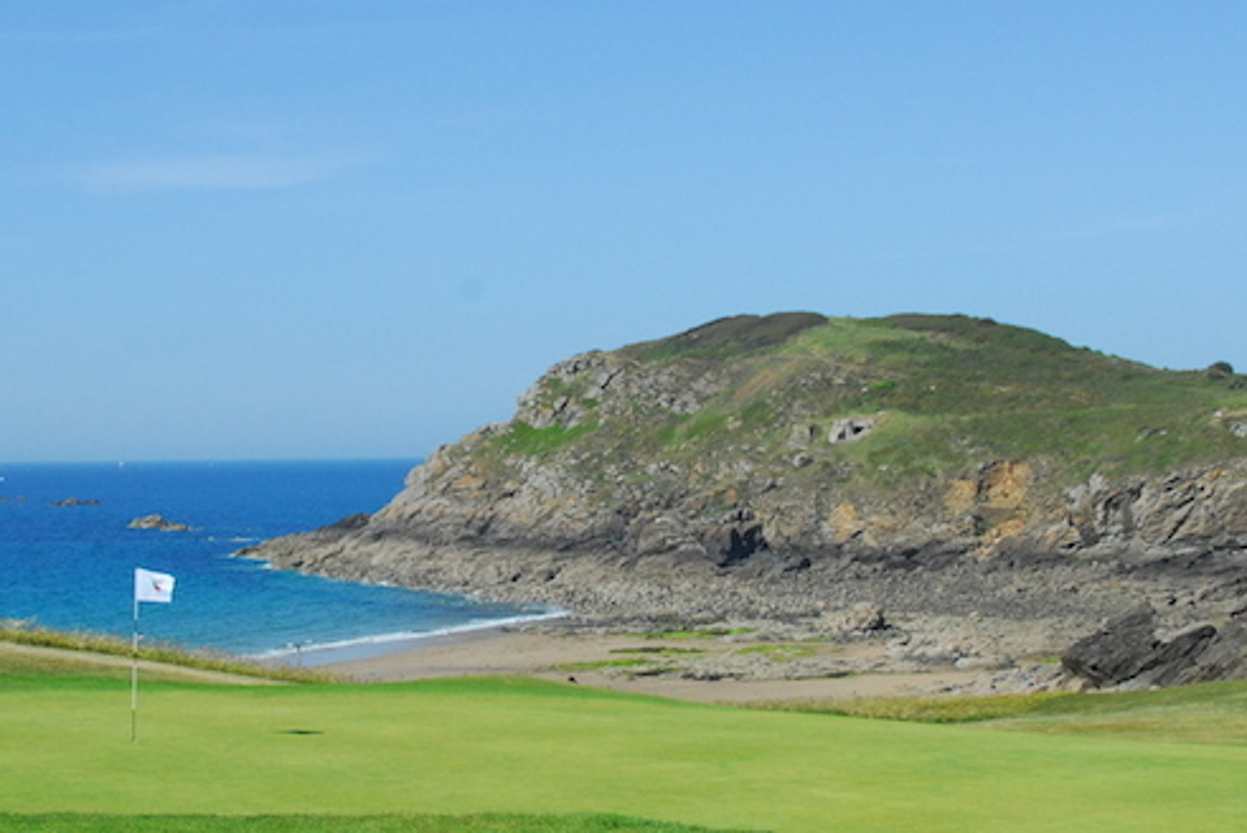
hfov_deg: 30.4
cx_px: 526
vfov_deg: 20.6
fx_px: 2287
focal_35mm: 66
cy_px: 399
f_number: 11
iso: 400
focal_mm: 24
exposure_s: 1/500
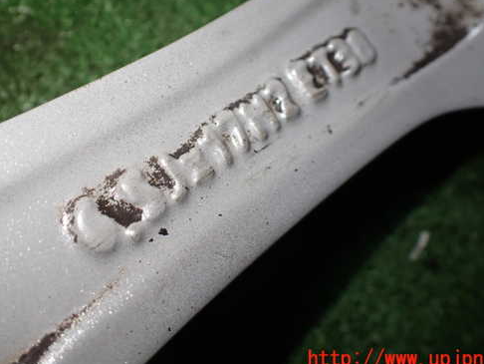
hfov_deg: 50.1
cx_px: 234
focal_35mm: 37
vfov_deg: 38.6
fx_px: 518
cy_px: 148
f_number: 2.3
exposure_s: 1/125
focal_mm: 5.4
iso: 250
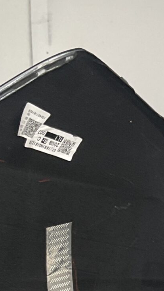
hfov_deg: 10.3
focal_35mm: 110
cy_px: 372
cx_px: 306
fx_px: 850
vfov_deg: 18.2
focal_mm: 3
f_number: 1.8
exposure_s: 1/120
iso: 40
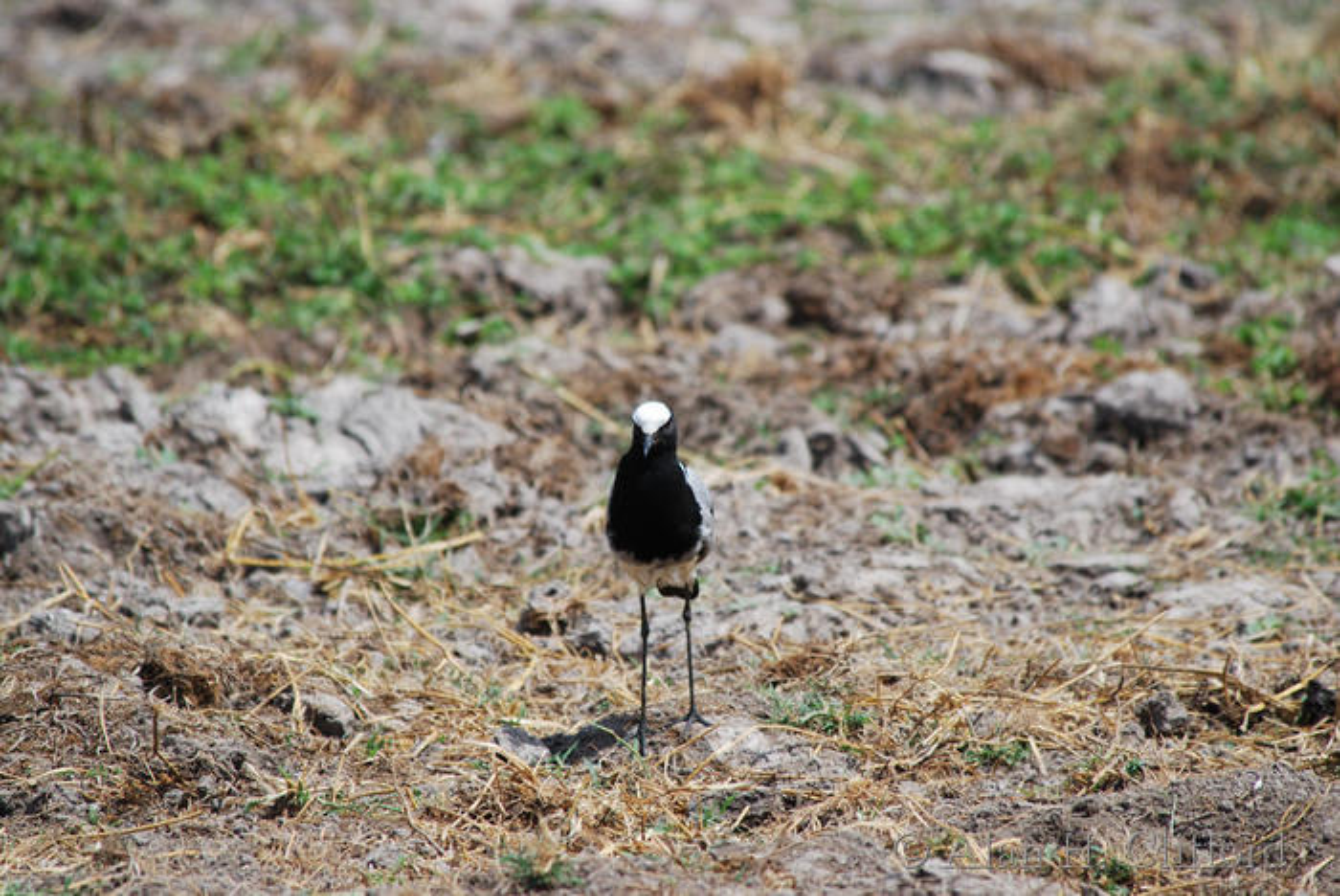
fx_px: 22351
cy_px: 448
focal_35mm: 600
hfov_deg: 3.4
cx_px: 670
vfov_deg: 2.3
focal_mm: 400
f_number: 5.6
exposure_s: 1/400
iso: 100
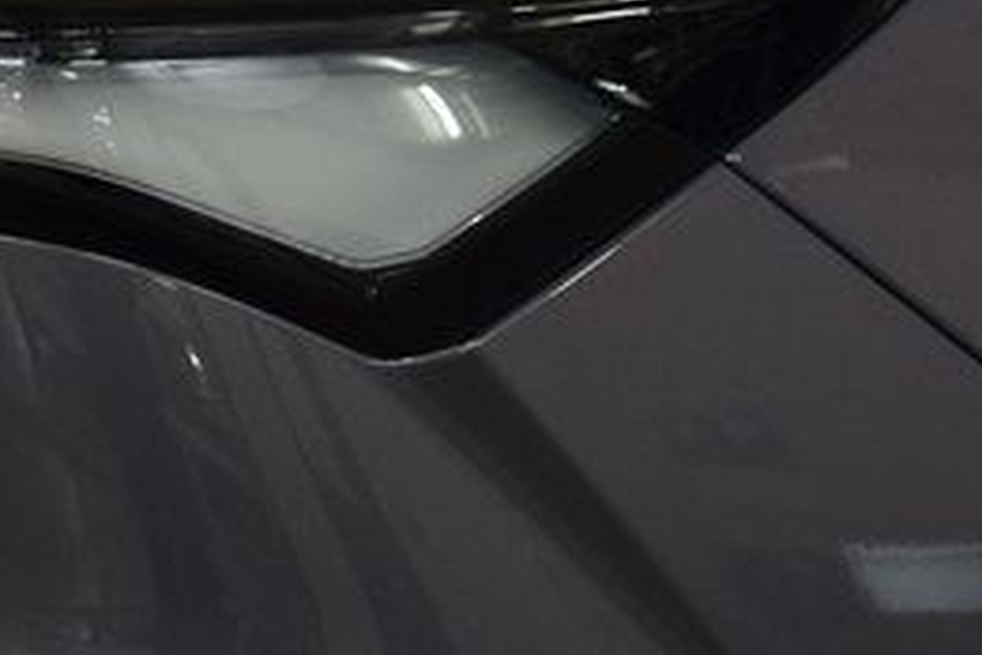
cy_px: -17
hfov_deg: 11.1
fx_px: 5019
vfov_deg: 7.4
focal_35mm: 184
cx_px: -4
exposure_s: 1/60
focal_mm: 50
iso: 1600
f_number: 7.1
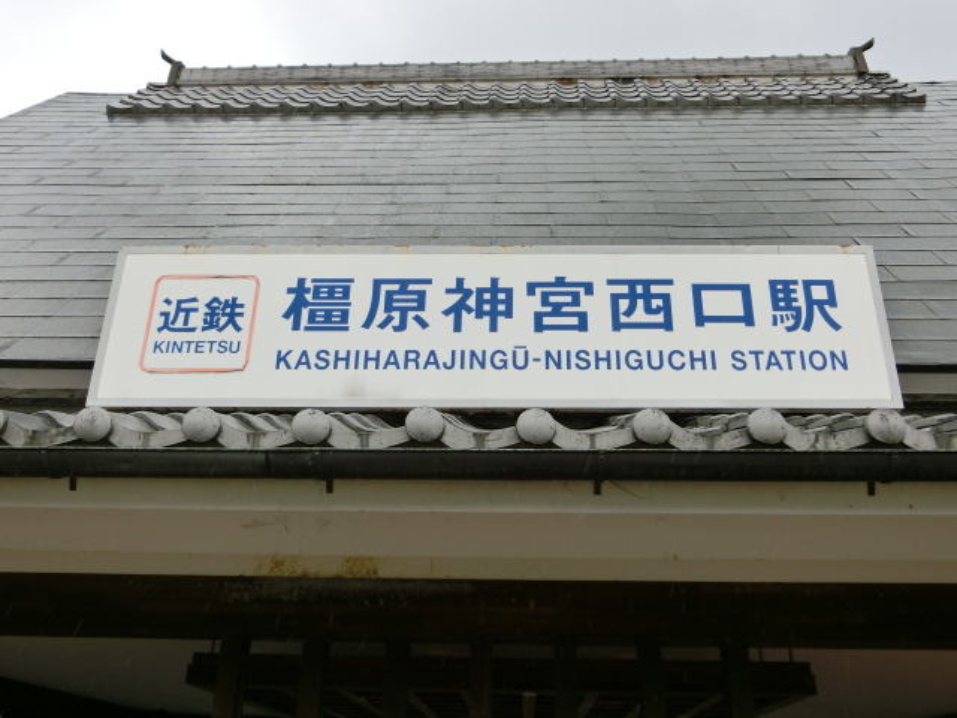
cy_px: 359
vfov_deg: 41.8
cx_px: 478
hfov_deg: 54.0
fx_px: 940
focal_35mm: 34
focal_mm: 6
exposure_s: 1/250
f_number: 3.9
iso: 80
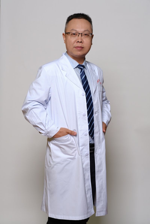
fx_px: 525
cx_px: 75
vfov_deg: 24.2
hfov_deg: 16.3
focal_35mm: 84
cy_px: 112
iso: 250
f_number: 4
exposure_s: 1/160
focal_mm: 56
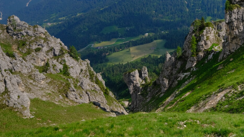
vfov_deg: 29.1
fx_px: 246
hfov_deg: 50.9
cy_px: -1
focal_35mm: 38
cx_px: 178
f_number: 9
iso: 400
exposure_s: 1/125
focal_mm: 13.8
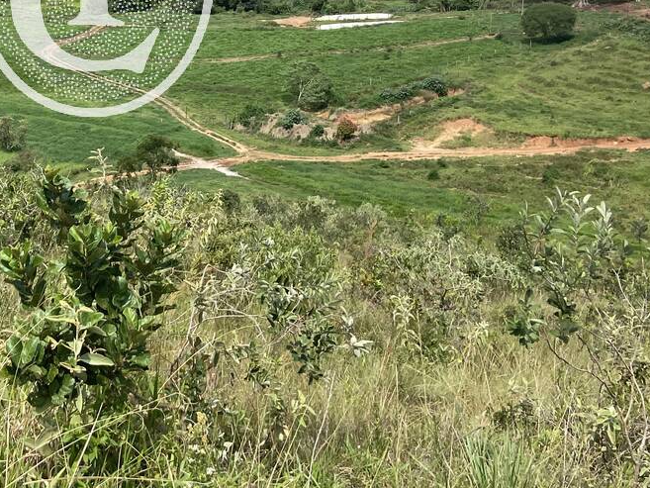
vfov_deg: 24.3
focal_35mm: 57
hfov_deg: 32.4
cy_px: -22
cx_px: 91
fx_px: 1071
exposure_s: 1/3731
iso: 32
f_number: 1.8
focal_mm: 4.25
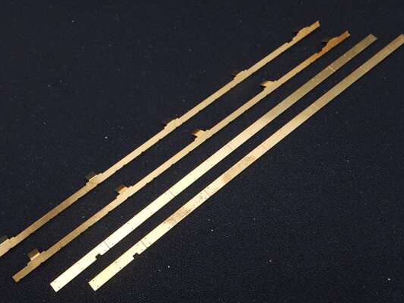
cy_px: 156
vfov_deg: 35.1
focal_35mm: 41
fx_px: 478
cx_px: 194
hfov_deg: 45.8
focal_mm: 6.1
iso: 400
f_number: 4.2
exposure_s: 1/6
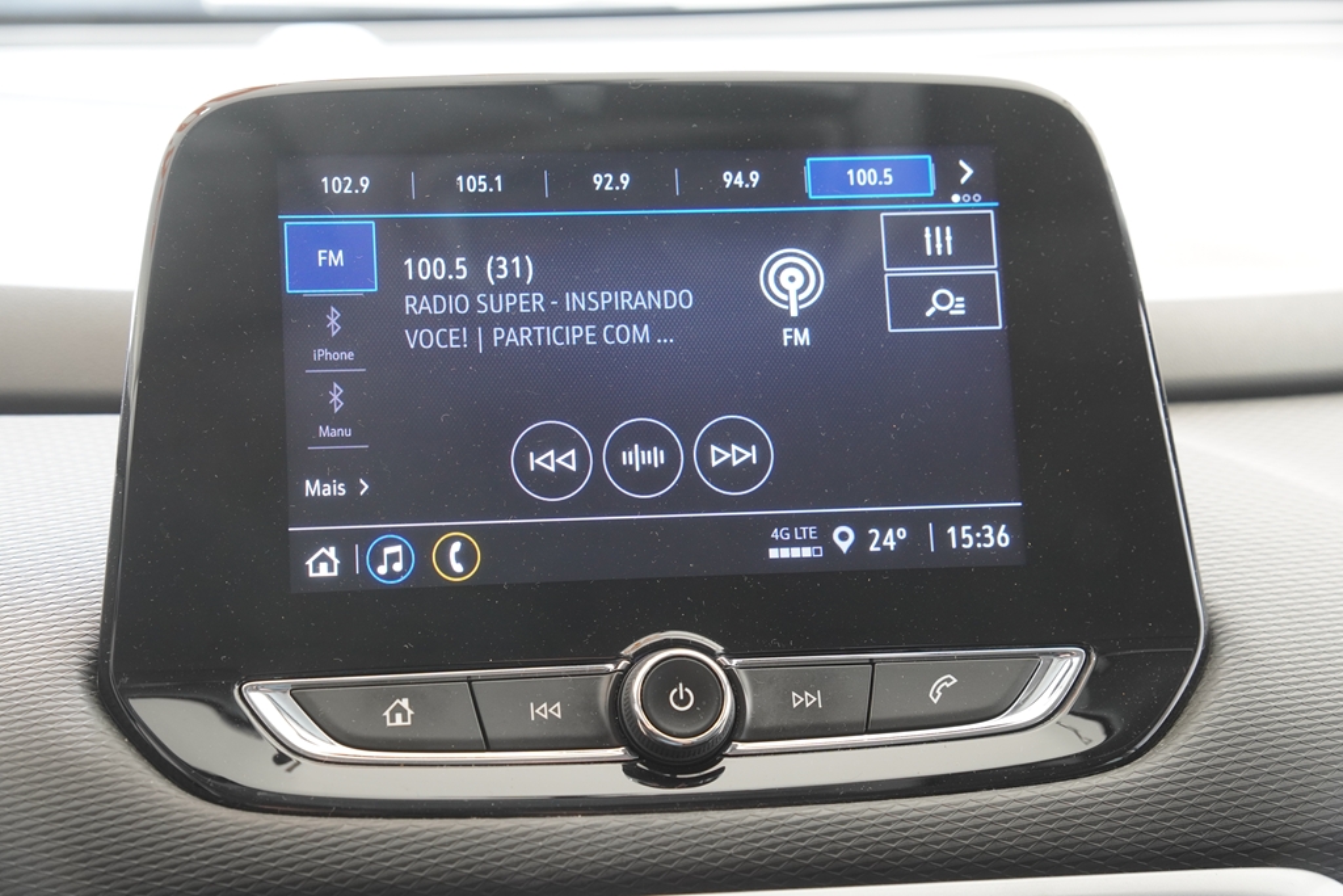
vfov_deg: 19.7
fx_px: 2574
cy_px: 448
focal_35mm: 69
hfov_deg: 29.2
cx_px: 672
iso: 500
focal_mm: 46
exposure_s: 1/80
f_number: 4
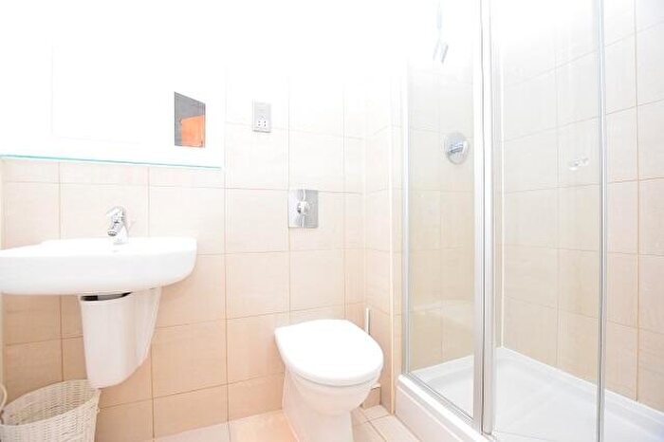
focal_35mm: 15
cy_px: 221
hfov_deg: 100.4
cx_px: 332
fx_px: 277
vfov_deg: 77.3
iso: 800
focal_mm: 10
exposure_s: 1/80
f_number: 4.5
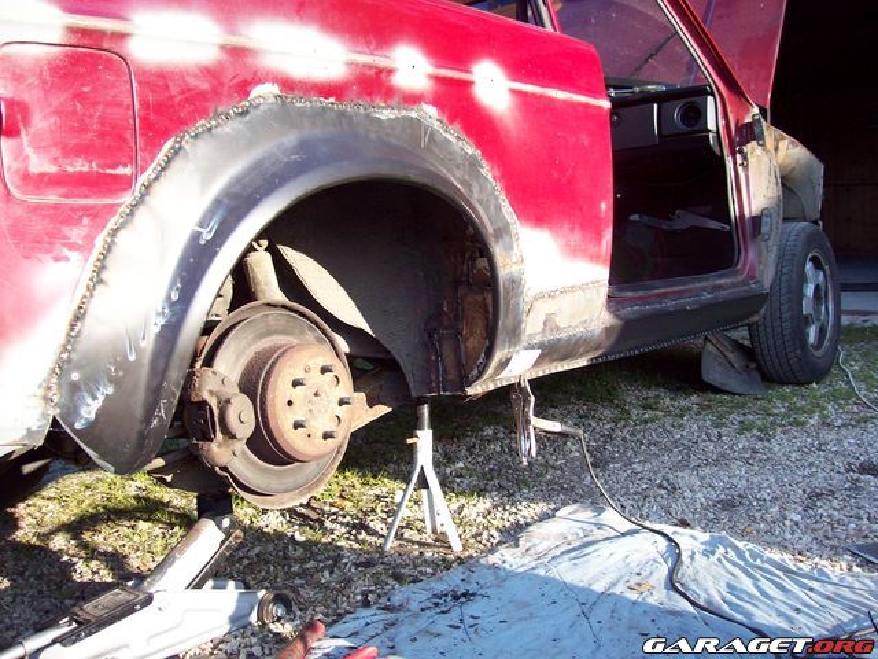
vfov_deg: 39.7
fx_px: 913
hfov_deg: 51.4
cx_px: 439
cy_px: 330
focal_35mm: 36
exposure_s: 1/148
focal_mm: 6
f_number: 2.7
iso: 80
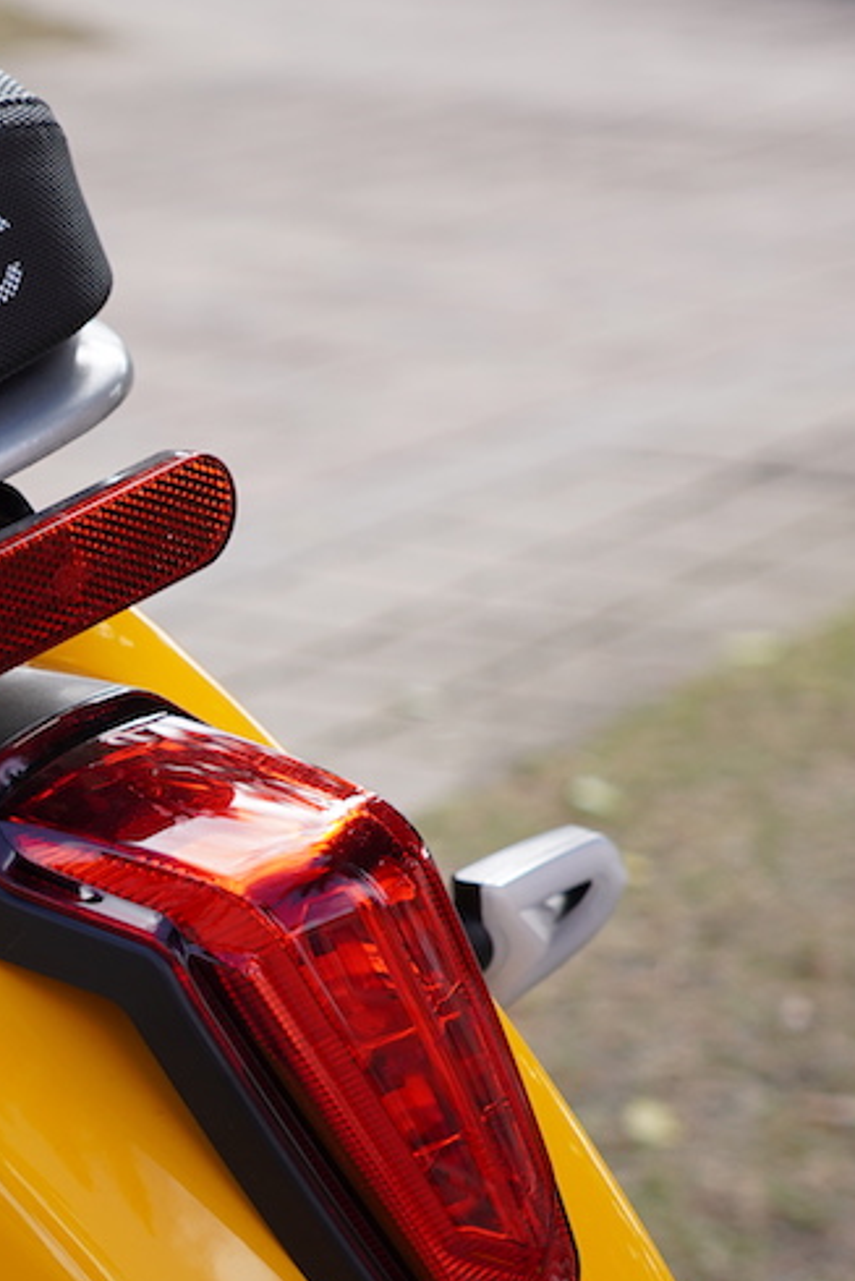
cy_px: 945
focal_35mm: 123
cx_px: -722
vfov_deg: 16.5
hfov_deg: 10.4
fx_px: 4390
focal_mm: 31
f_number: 3.5
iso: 100
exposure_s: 1/320
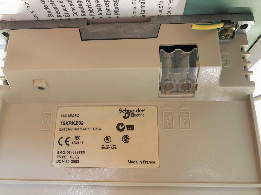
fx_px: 211
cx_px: 130
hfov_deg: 63.4
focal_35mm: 28
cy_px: 98
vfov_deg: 49.7
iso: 40
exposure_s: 1/17
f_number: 1.8
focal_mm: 4
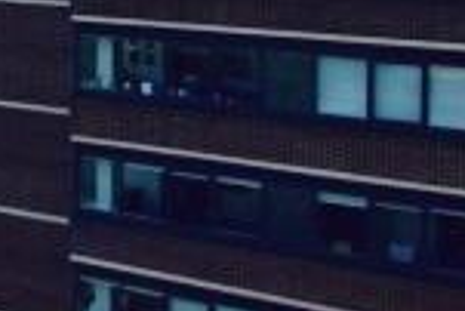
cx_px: -610
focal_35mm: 95
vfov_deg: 13.9
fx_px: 1228
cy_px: -86
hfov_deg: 14.8
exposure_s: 1/350
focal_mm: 14
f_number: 13
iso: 400
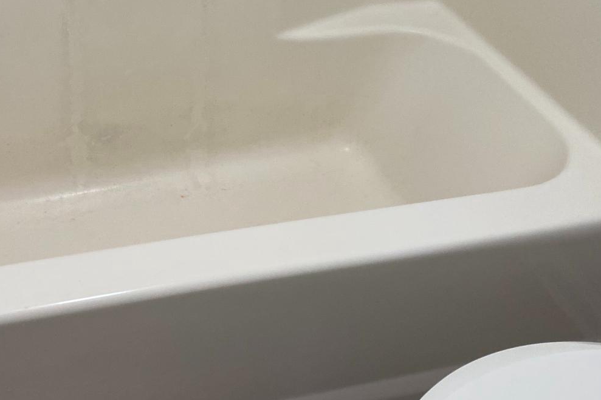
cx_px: 210
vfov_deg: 23.7
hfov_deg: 35.4
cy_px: 66
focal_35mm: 56
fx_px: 935
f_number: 1.8
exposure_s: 1/120
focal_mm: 4.25
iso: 125
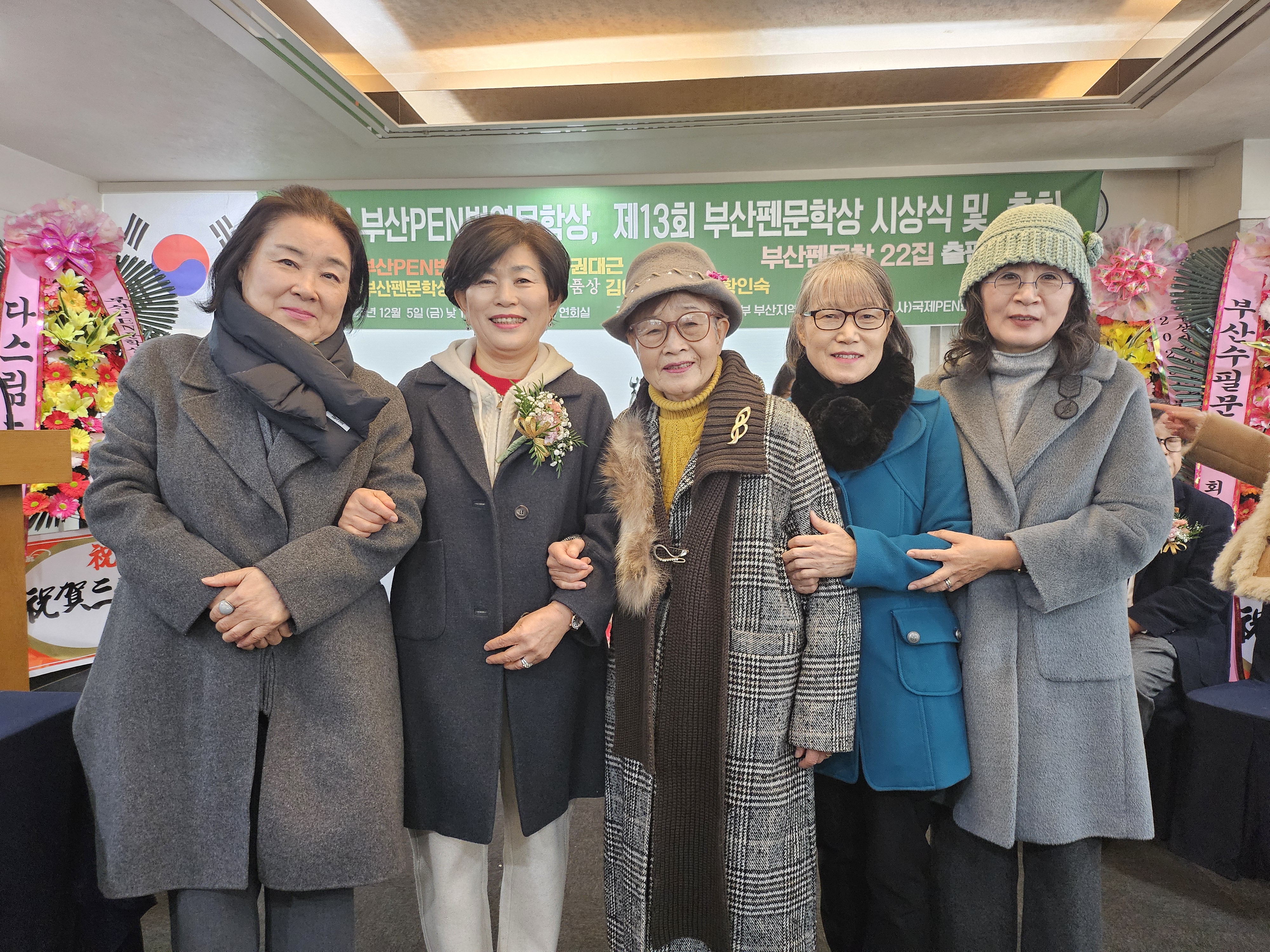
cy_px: 476
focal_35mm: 24
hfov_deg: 71.6
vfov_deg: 56.8
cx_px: 635
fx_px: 881
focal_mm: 5
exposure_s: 1/120
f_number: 1.8
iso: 1000
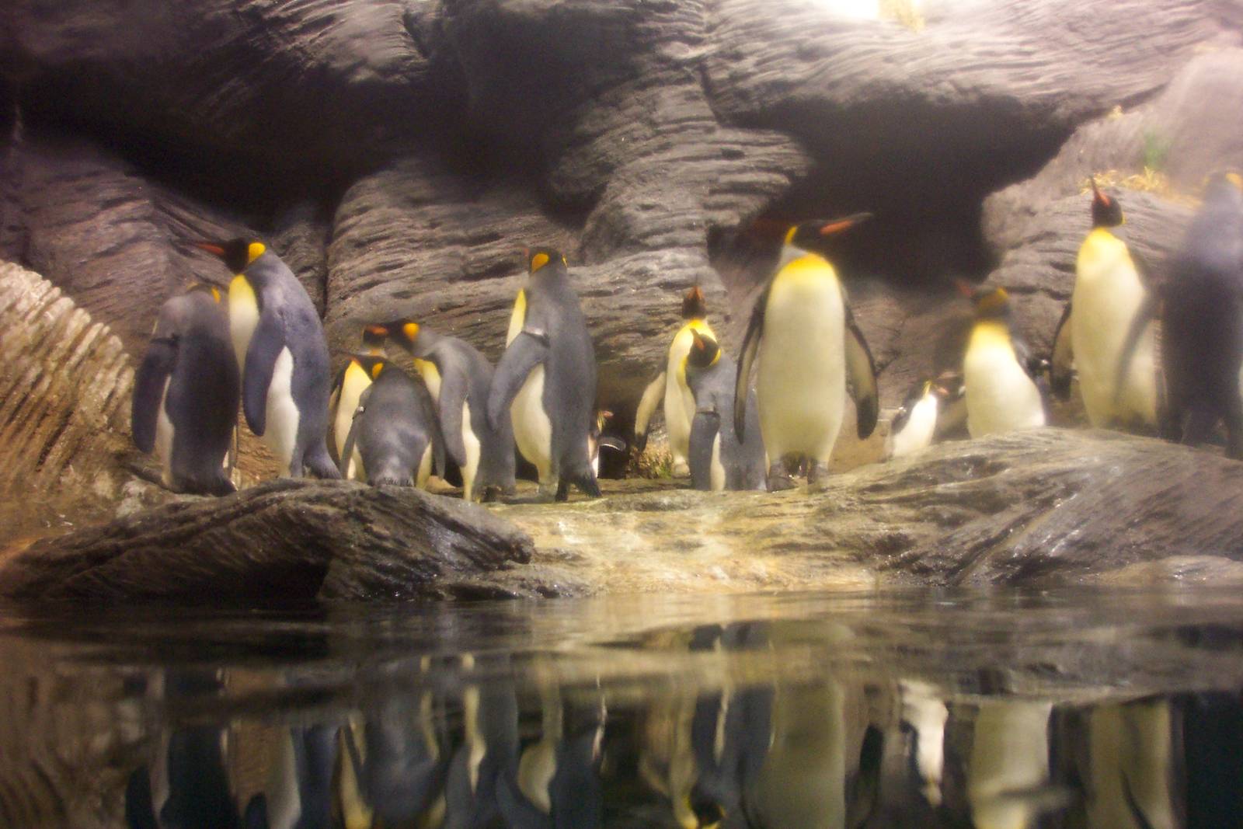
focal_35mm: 35
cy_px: 414
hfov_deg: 54.4
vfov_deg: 37.9
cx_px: 622
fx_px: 1208
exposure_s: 1/15
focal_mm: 7.5
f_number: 2.8
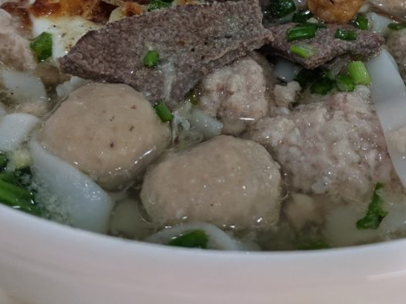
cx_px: 244
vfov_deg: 24.7
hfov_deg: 33.7
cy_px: 16
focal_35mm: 57
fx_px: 669
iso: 300
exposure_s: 1/120
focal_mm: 4.44
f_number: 1.8
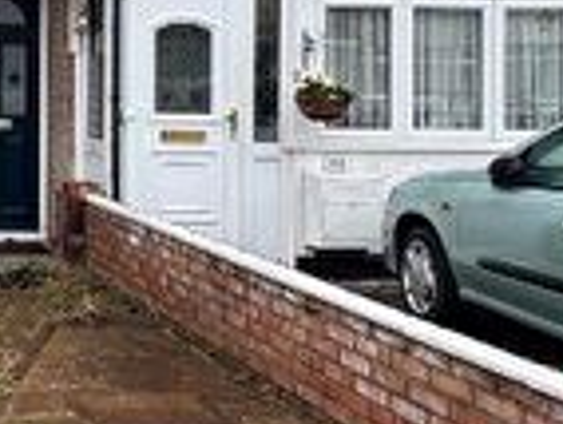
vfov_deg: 21.0
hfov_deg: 23.8
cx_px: -218
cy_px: 61
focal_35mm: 69
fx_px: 1124
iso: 40
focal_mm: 2.22
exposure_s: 1/144
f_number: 2.2
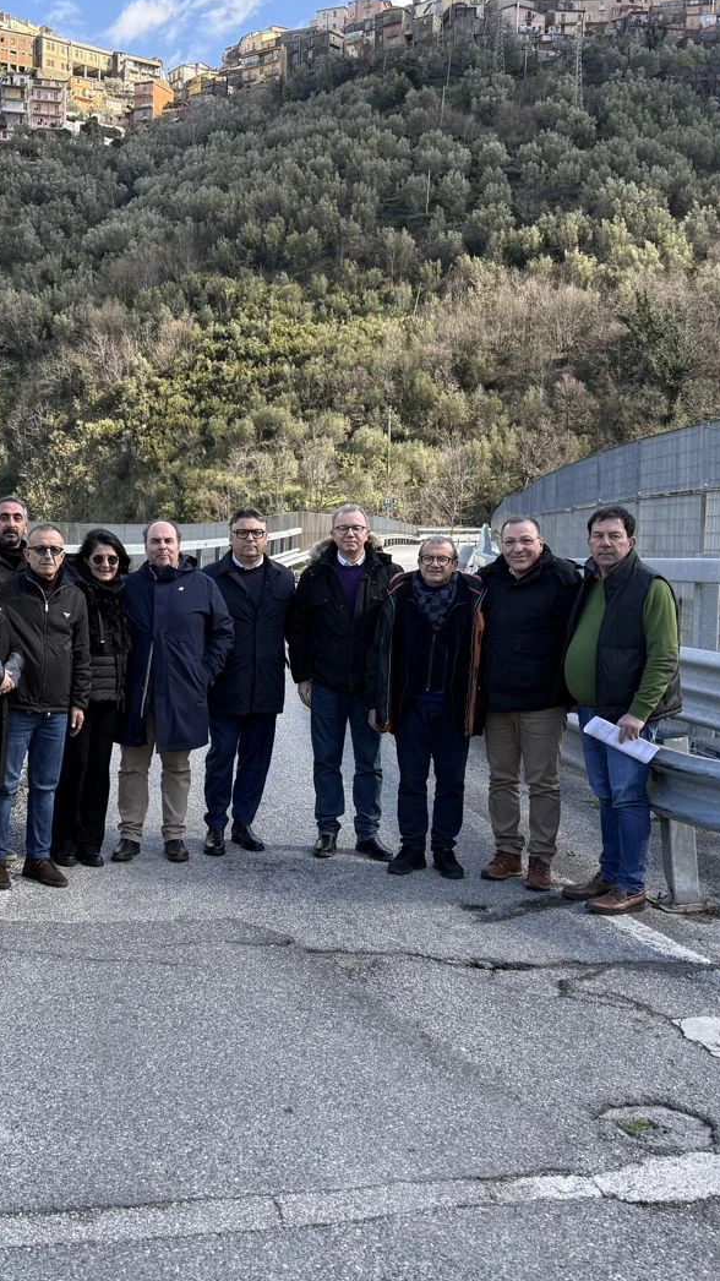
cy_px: 605
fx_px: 1358
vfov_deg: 50.5
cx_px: 129
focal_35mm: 40
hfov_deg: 28.9
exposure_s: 1/780
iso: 100
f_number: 1.78
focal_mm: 6.76
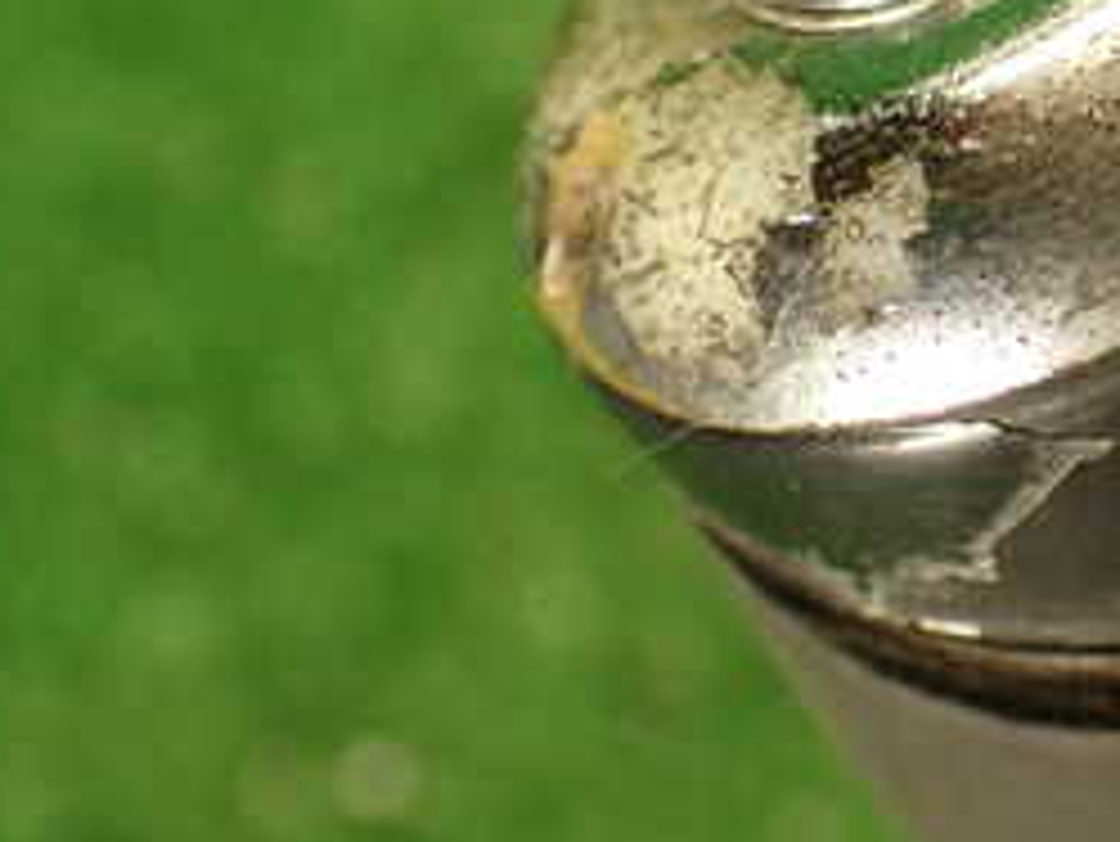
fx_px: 2493
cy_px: 207
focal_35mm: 77
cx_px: 1071
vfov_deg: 19.0
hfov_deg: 24.4
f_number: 2.4
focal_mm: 5.79
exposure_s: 1/50
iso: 200
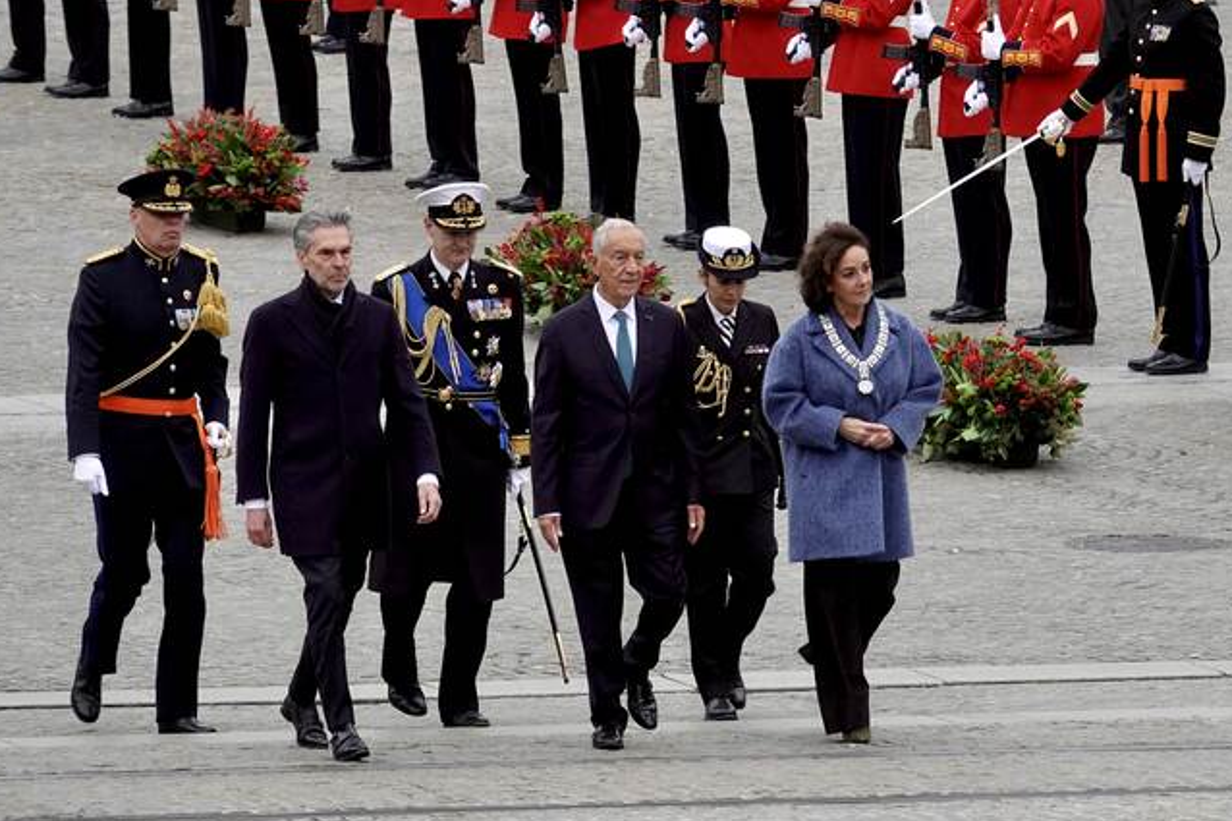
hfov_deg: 5.5
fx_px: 12863
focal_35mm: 376
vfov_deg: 3.7
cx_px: 745
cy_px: 345
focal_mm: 105.83
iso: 500
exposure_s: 1/250
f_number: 4
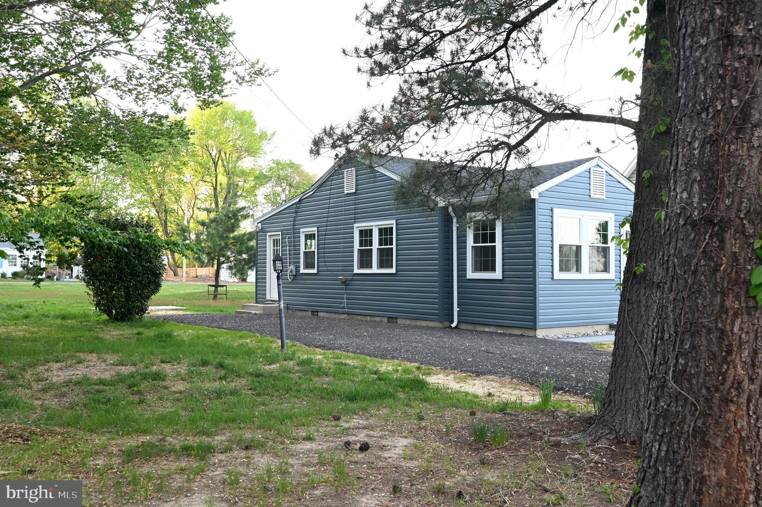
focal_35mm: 35
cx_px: 381
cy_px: 254
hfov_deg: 54.5
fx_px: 740
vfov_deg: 37.8
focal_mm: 35
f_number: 13
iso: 4500
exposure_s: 1/200
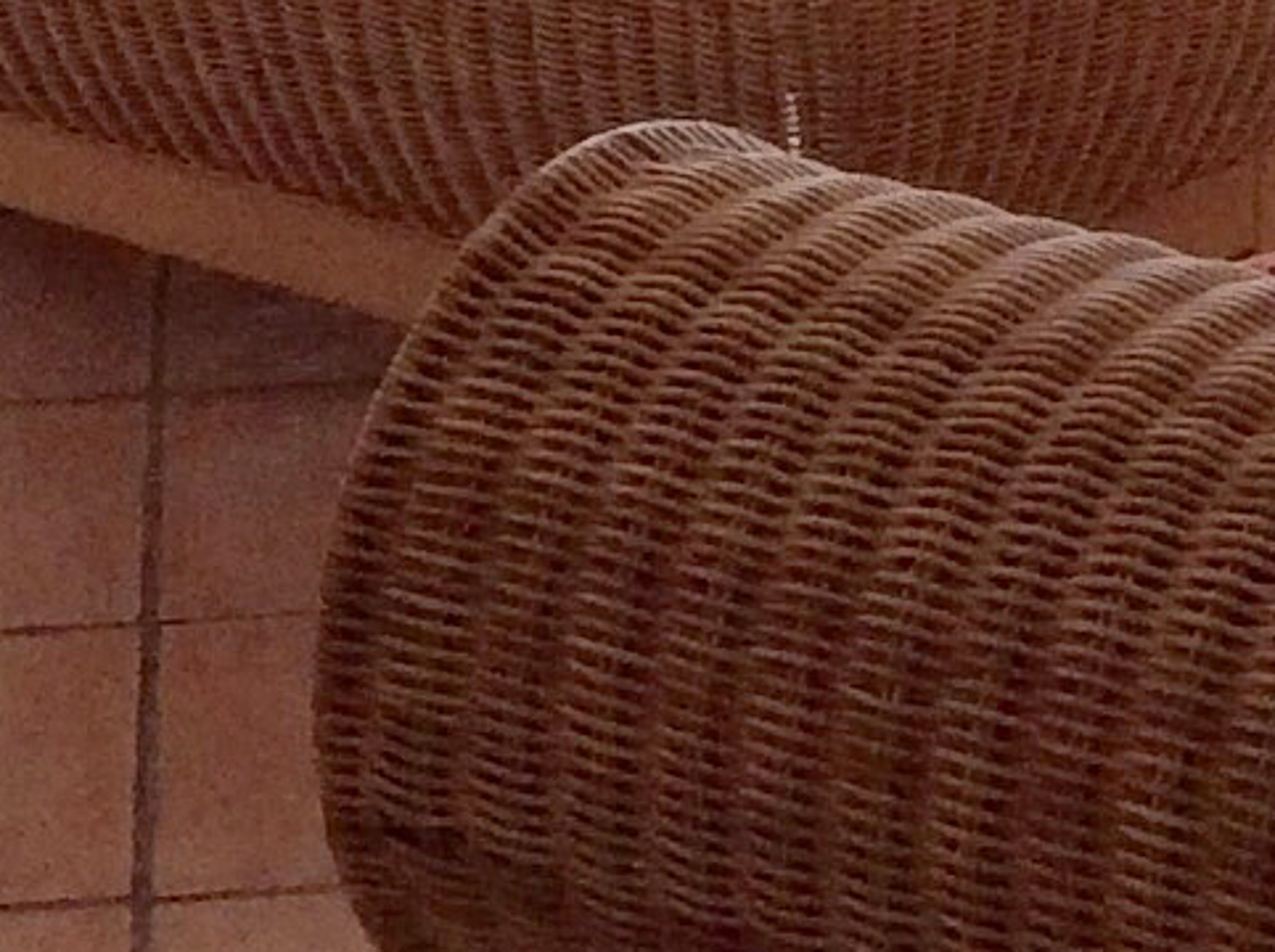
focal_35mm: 172
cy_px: -1232
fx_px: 6326
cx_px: 828
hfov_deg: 11.5
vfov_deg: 8.0
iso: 32
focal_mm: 3.3
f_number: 2.4
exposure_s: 1/602
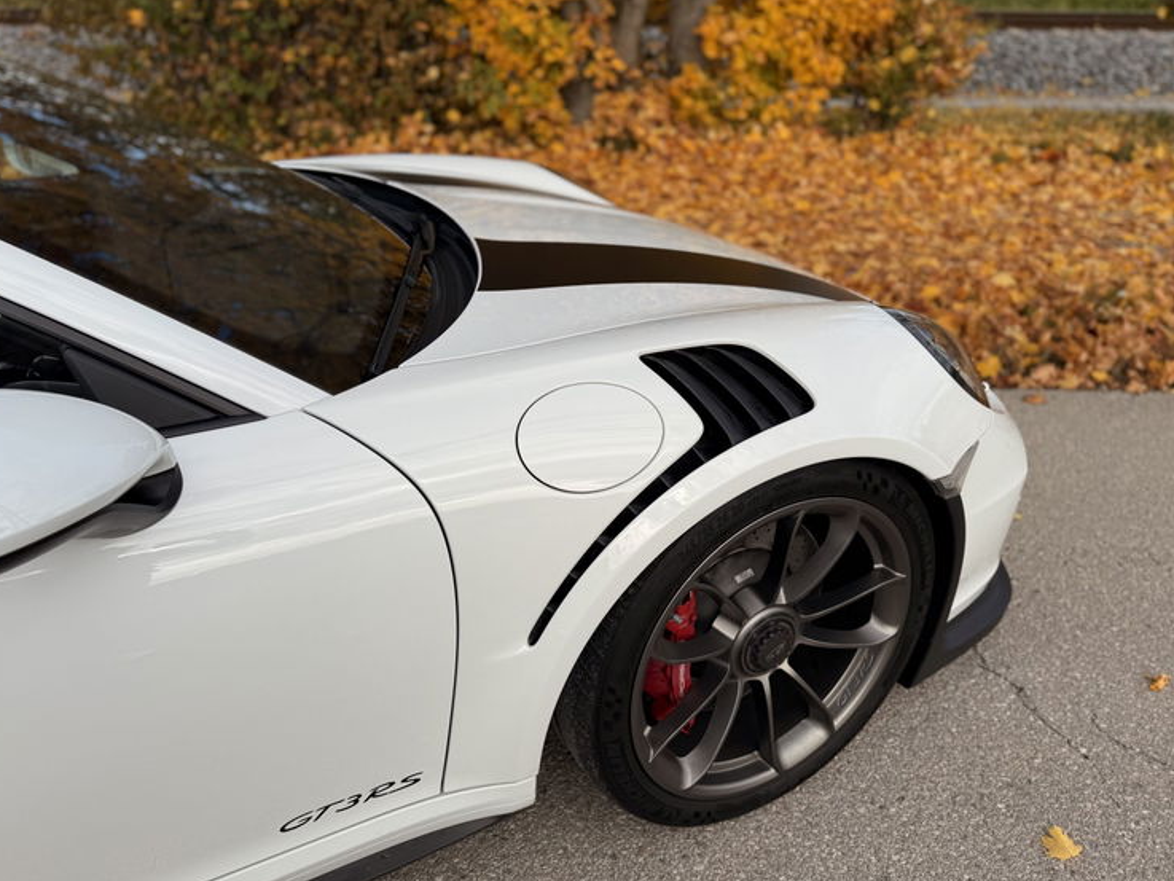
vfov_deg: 54.9
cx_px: 564
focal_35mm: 25
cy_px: 427
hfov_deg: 69.4
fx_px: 848
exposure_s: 1/4673
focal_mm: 6.76
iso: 80
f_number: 1.78
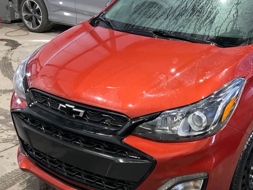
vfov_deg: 28.0
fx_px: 380
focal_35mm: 52
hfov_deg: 35.8
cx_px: 195
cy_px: 111
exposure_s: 1/60
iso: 125
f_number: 1.8
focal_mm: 3
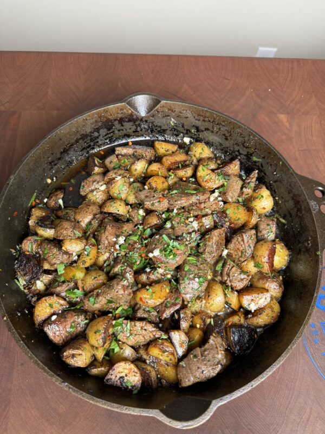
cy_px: 217
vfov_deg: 71.6
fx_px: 300
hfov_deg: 56.8
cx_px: 162
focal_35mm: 24
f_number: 1.78
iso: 200
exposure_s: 1/60
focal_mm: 6.86
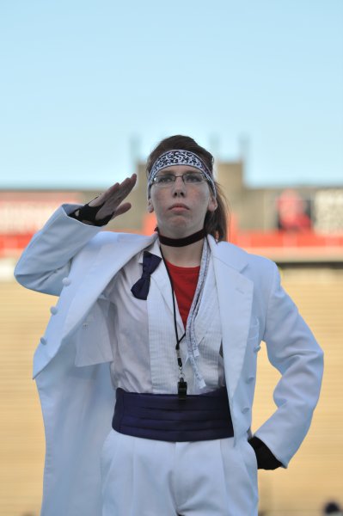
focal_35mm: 158
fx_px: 2255
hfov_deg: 8.7
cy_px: 258
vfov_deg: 13.1
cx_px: 172
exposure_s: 1/1600
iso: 200
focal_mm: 105
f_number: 2.8
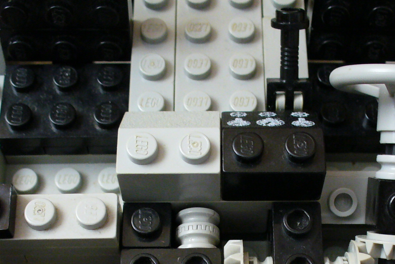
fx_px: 790
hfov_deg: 28.0
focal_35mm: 72
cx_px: 250
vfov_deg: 18.4
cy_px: 263
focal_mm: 6.1
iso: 200
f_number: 2.8
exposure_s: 1/30
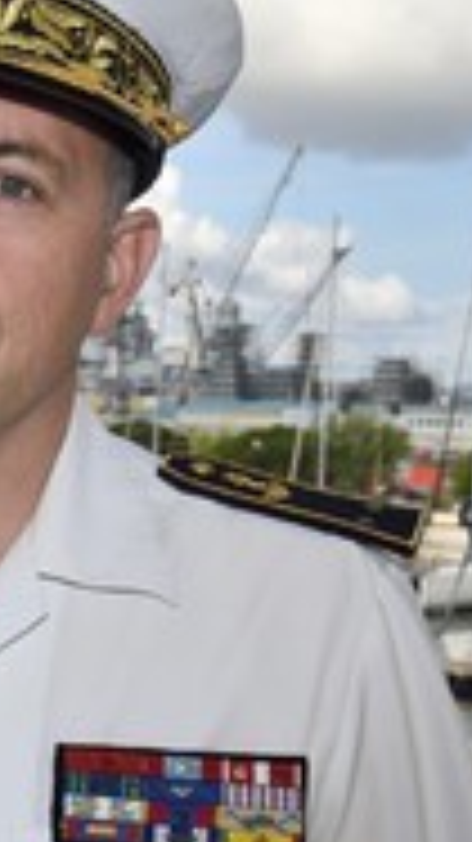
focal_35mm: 94
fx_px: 2094
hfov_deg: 12.2
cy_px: 405
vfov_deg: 22.7
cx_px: -261
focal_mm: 40
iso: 200
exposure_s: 1/160
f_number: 14
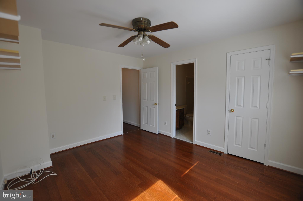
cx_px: 152
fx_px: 126
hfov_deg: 100.5
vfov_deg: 77.2
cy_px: 100
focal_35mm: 15
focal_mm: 10
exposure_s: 1/50
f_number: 3.5
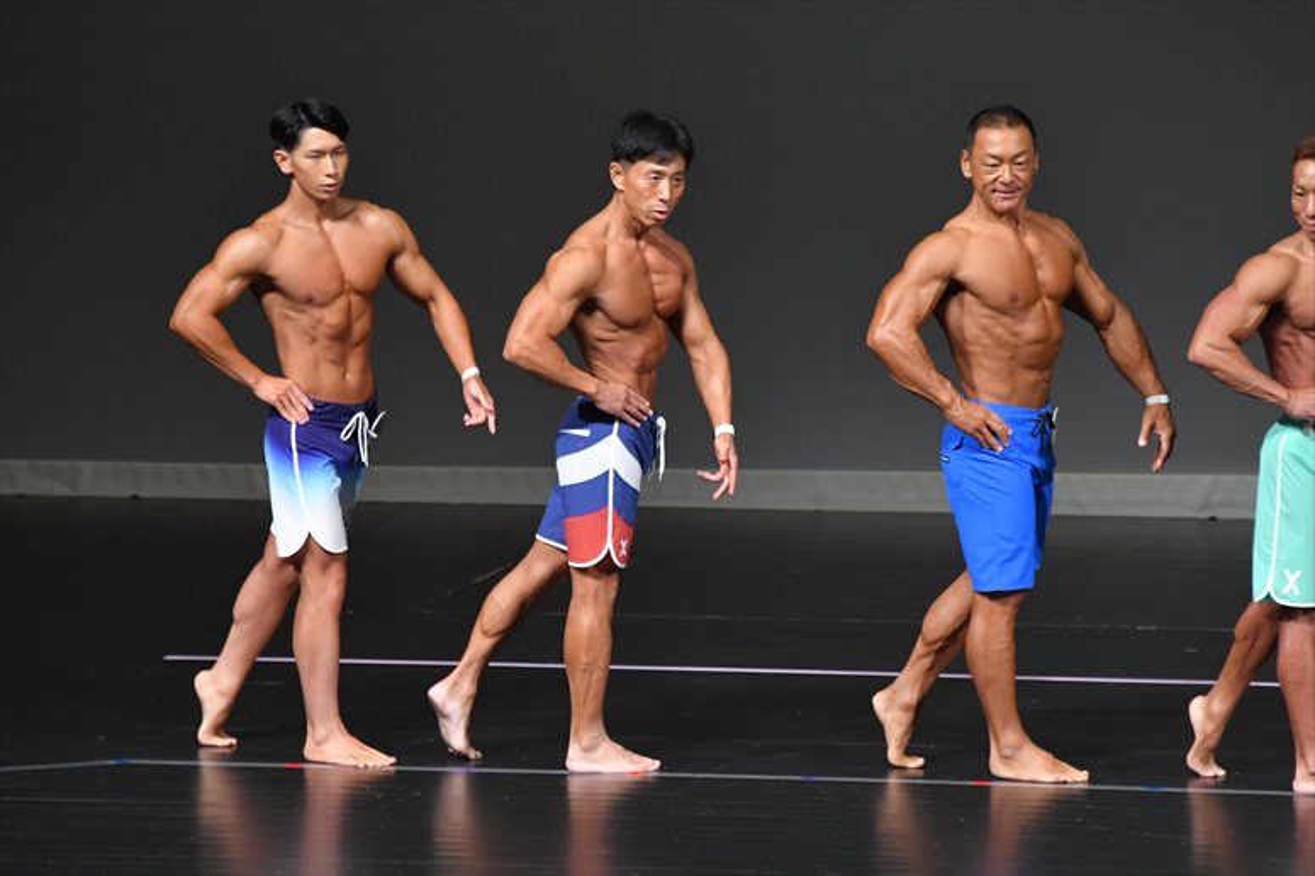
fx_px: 11501
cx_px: 658
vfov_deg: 4.4
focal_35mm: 315
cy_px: 438
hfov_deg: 6.5
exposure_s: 1/400
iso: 4000
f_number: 5.6
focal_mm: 210
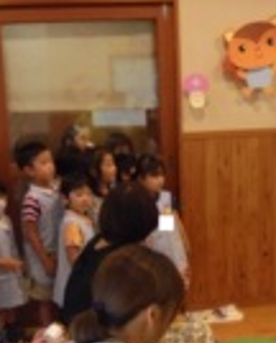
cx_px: 151
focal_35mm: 66
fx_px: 671
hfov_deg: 23.2
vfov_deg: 27.9
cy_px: 284
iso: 400
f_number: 3.5
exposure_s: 1/20
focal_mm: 4.6
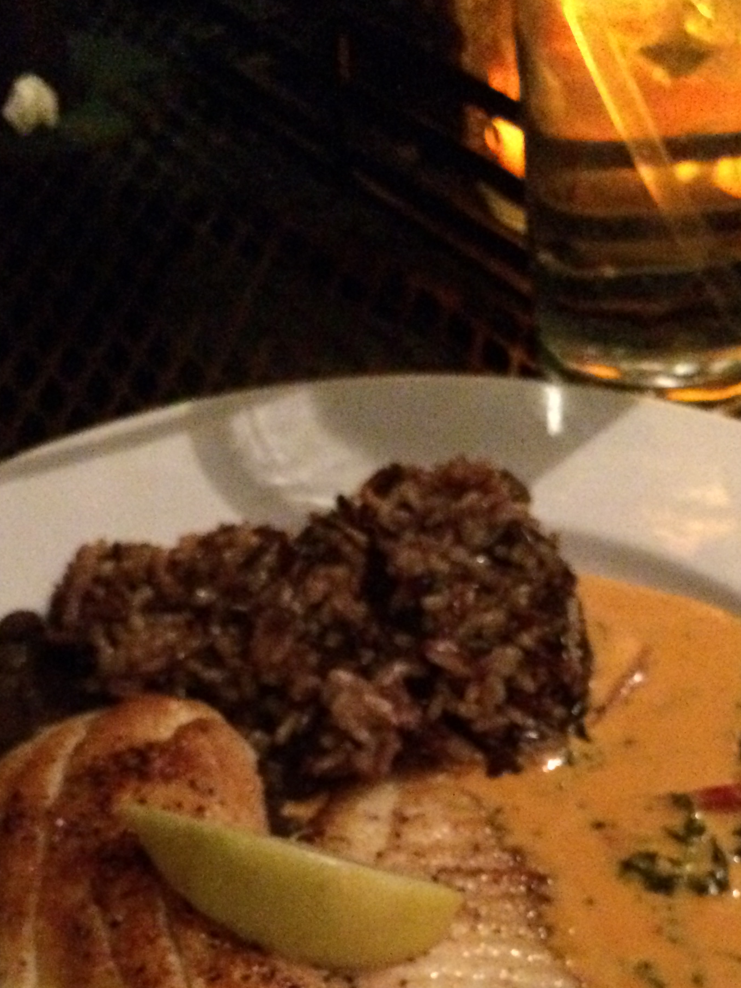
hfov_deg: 27.0
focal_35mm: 54
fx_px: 1541
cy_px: 859
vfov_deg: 33.9
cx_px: 372
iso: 1250
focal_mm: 4.12
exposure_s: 1/15
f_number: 2.2
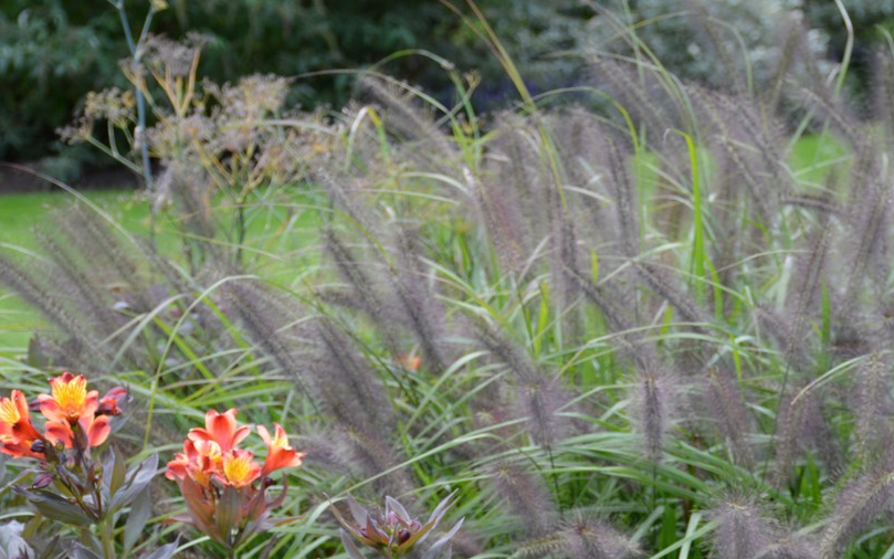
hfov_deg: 15.3
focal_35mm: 136
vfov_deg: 9.6
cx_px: 629
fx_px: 3314
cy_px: 482
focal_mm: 48
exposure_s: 1/125
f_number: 5.6
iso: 280
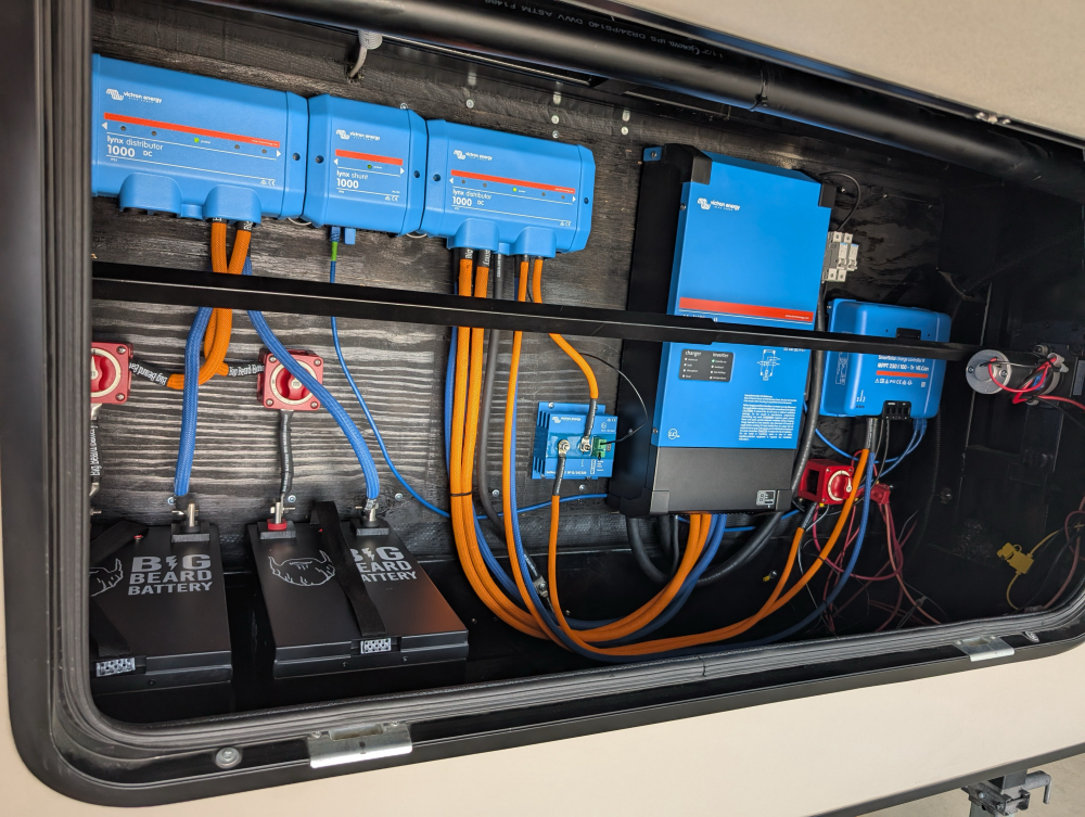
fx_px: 753
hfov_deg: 71.5
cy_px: 408
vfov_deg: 56.9
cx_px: 542
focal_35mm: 24
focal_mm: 6.9
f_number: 1.68
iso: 167
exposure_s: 1/242
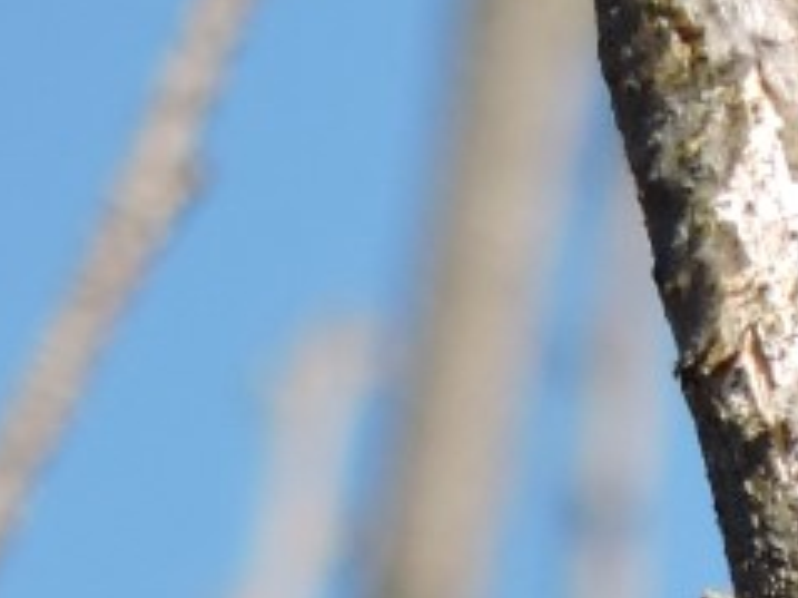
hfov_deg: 0.3
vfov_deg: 0.2
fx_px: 138709
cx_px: 1022
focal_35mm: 6020
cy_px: 1614
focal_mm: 180
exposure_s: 1/500
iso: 160
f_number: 5.9
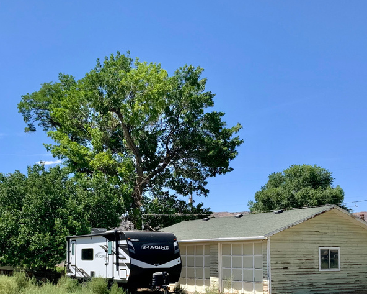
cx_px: 162
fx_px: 532
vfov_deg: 30.2
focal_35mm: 49
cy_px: 231
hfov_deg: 38.0
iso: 16
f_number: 1.8
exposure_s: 1/1577
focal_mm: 3
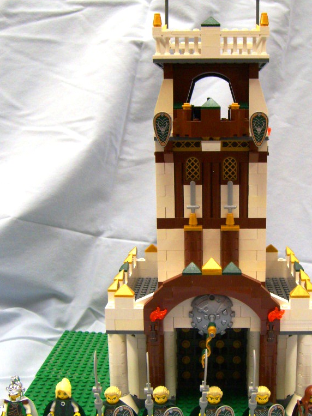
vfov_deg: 40.4
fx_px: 565
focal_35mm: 47
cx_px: 197
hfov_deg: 30.7
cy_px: 228
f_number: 2.8
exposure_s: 1/45
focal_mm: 5.8
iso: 120
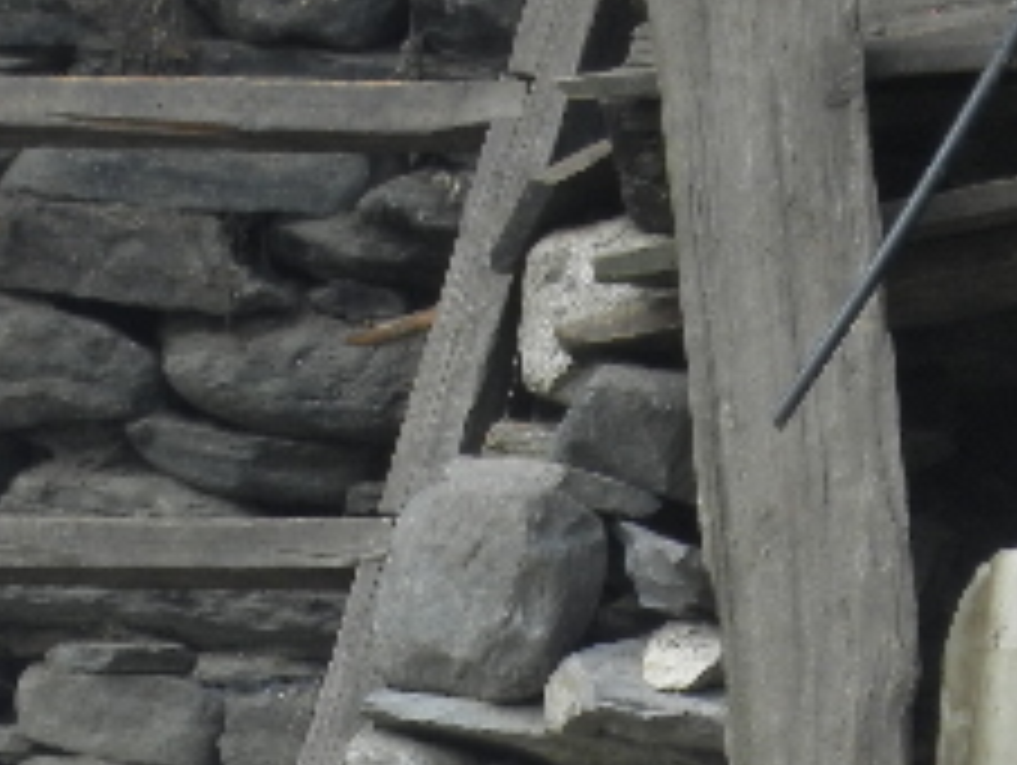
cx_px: 1192
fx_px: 12794
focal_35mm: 435
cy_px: 1305
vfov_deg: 3.4
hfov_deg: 4.5
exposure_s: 1/200
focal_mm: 22.2
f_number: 5.1
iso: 160
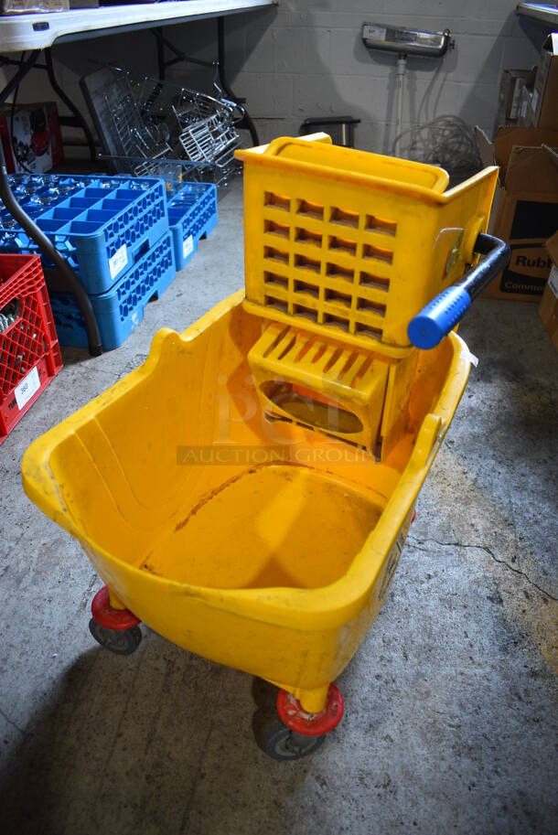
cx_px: 279
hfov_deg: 48.0
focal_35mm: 27
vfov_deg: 67.3
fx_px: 627
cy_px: 418
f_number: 3.5
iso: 1100
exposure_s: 1/125
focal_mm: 18
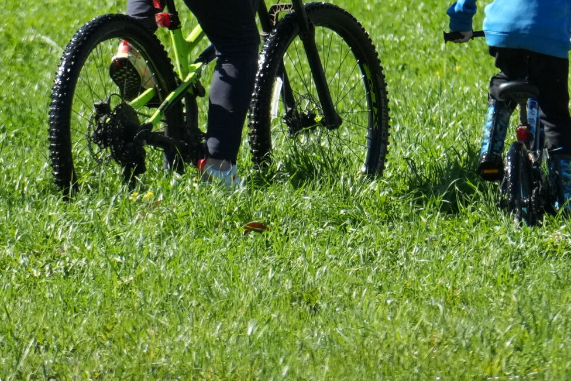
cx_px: 290
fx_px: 21065
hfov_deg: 1.6
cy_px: 18
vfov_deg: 1.0
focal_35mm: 1328
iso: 1600
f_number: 7.1
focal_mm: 300
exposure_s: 1/2500
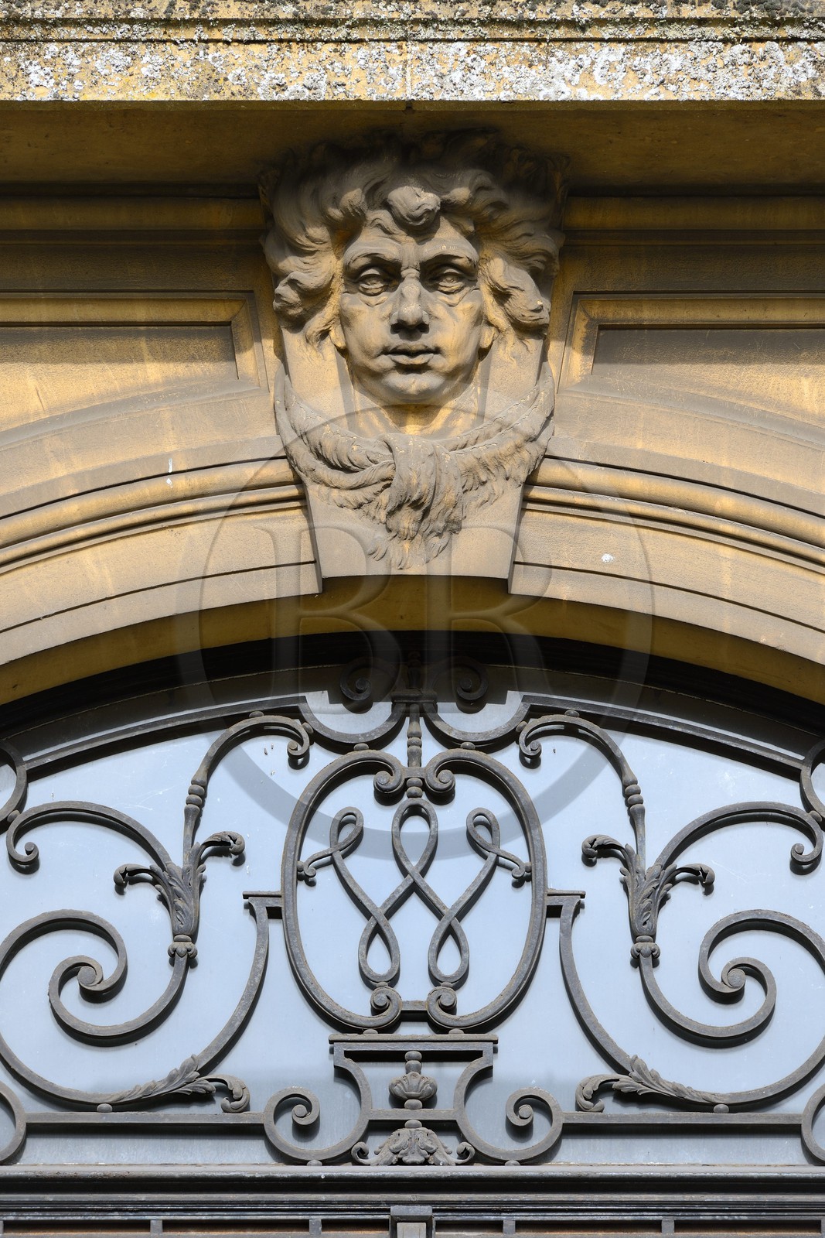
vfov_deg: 10.3
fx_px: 6873
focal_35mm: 200
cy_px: 619
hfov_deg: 6.9
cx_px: 412
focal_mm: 200
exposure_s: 1/200
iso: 200
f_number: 8
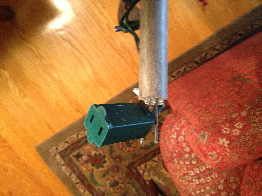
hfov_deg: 52.6
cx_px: 131
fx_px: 265
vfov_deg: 40.7
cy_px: 98
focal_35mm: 35
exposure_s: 1/15
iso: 400
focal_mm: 4.28
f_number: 2.4
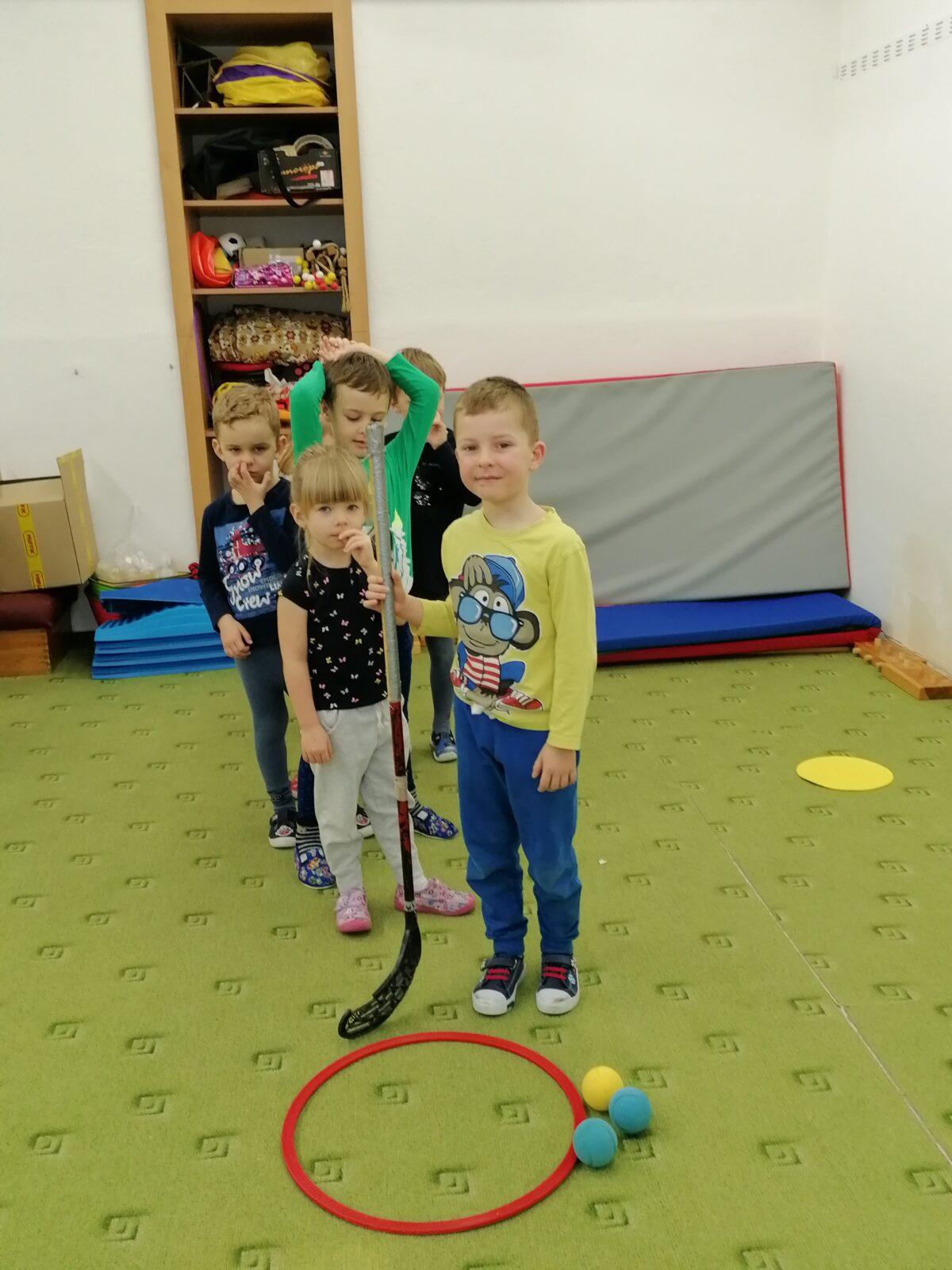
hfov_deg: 40.7
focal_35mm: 35
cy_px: 635
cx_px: 476
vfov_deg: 52.6
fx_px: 1283
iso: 125
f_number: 1.8
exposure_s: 1/50
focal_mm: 4.75
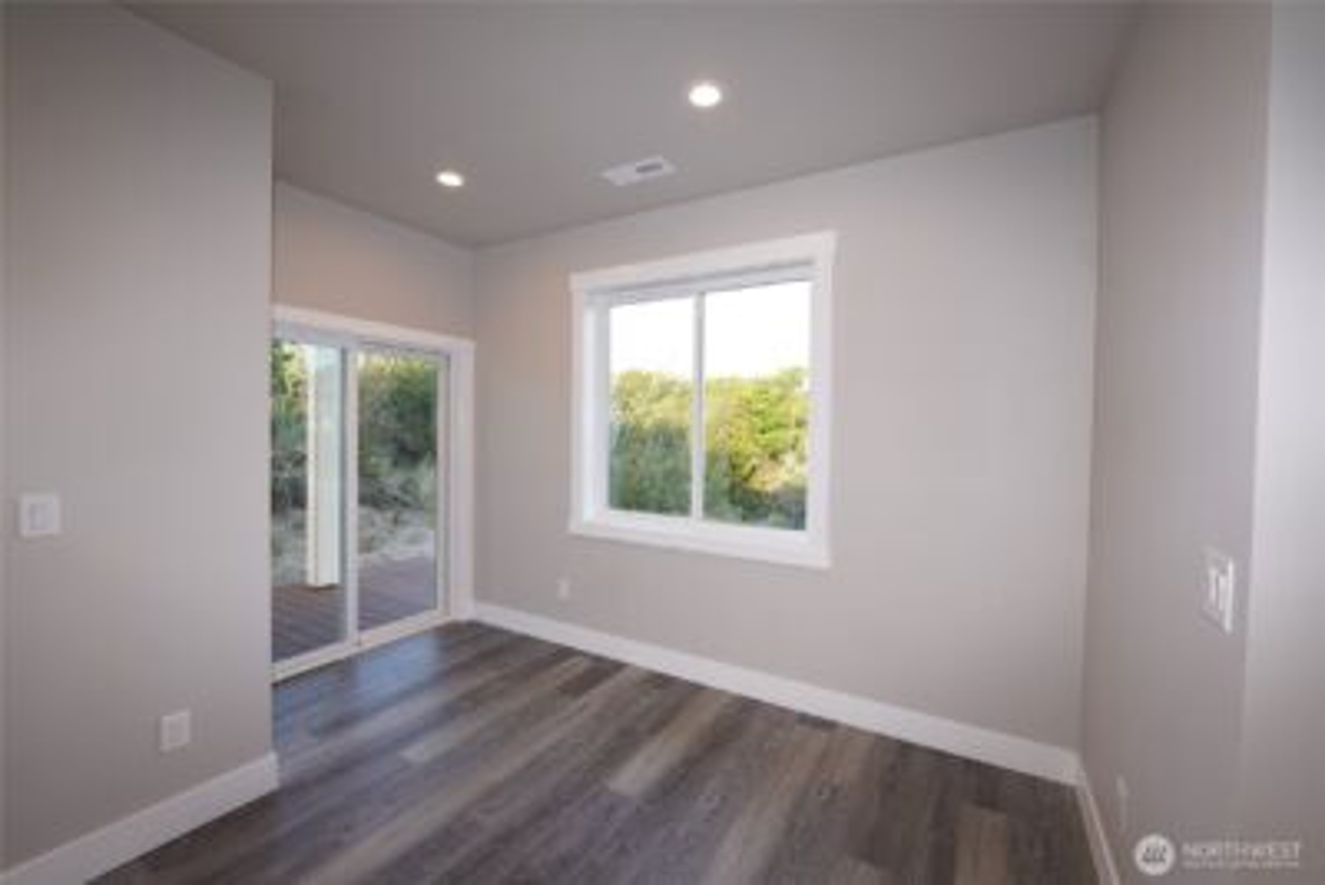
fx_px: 515
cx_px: 662
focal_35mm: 14
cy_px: 442
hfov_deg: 104.2
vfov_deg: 81.3
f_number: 4
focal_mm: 14
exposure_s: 1/160
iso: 320
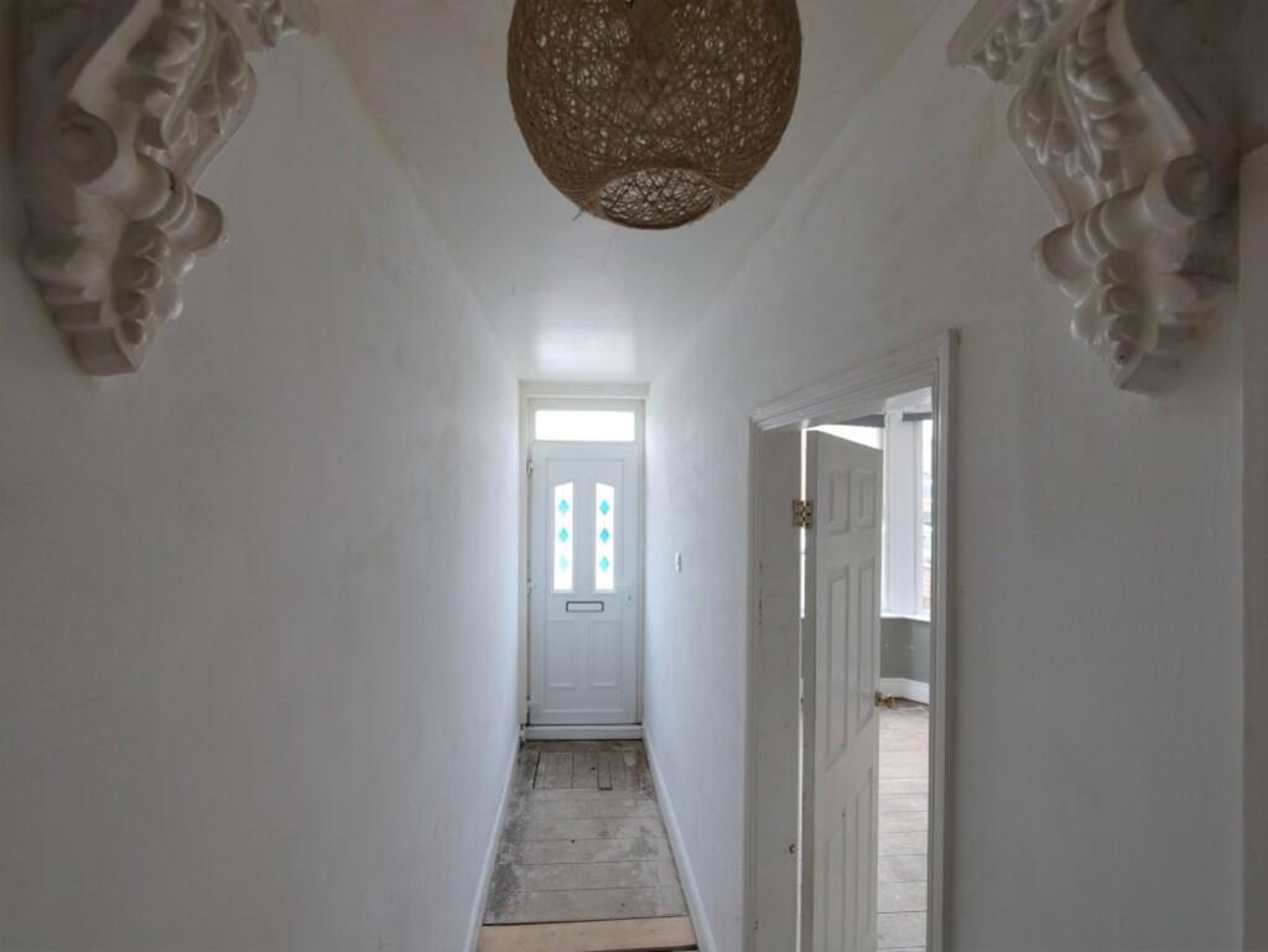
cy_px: 476
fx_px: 513
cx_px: 634
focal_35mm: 14
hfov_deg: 102.0
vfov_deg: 85.7
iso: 200
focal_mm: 7
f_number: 4
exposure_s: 1/60
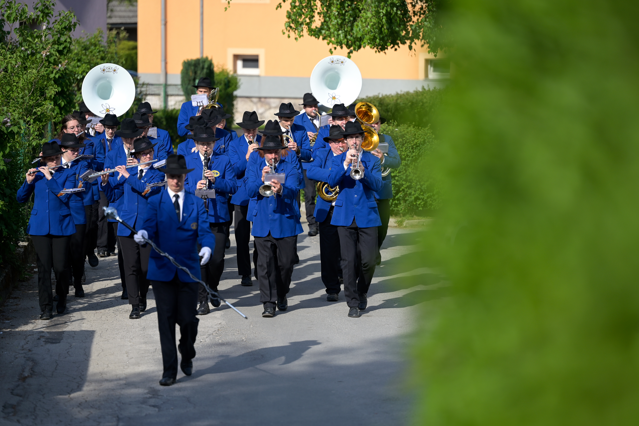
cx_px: 320
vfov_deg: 8.3
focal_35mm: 166
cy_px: 213
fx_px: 2946
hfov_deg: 12.4
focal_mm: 165
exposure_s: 1/2500
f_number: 2.8
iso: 160
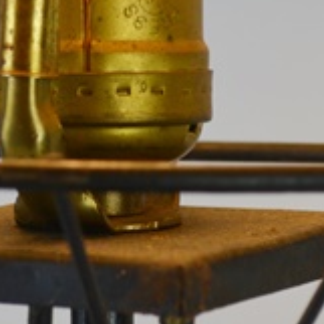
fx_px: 2319
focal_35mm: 219
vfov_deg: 7.9
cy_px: -70
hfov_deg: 8.0
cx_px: 235
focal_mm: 46
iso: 200
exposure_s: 1/200
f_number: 7.1
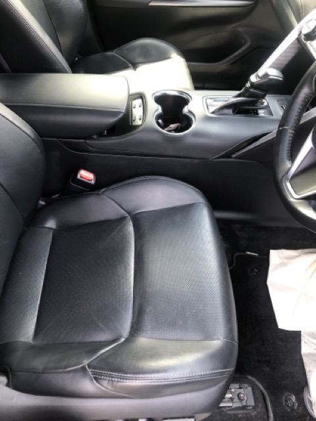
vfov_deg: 63.4
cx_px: 158
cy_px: 210
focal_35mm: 28
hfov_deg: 49.7
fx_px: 341
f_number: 1.8
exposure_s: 1/30
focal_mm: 3.99
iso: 25
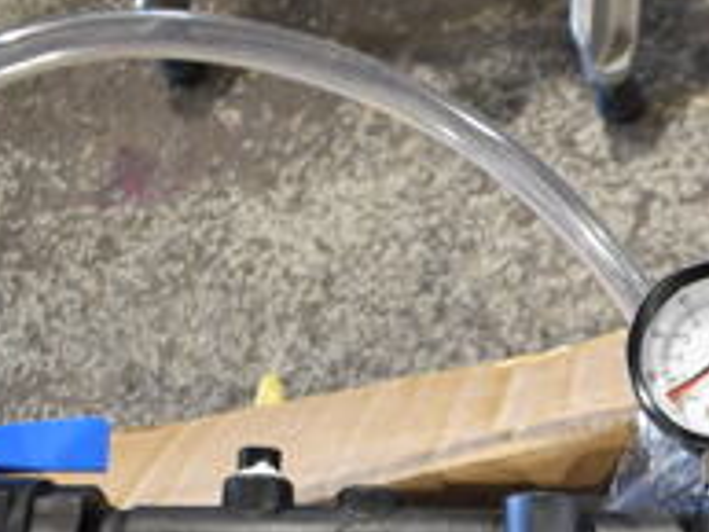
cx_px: 775
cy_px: 587
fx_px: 1681
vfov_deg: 17.4
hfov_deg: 22.5
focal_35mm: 82
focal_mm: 18
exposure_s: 1/30
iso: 500
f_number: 3.5
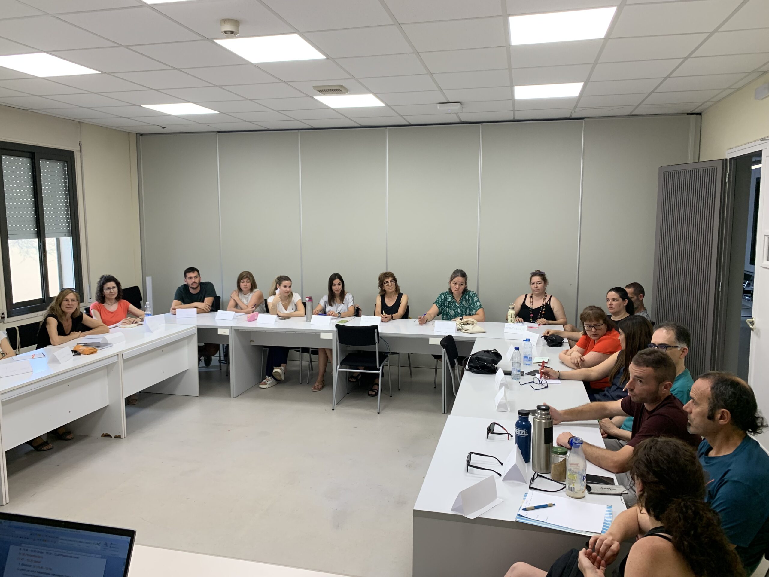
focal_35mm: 26
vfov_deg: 53.1
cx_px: 384
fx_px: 578
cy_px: 288
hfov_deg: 67.3
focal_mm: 4.25
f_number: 1.8
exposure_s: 1/90
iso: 100
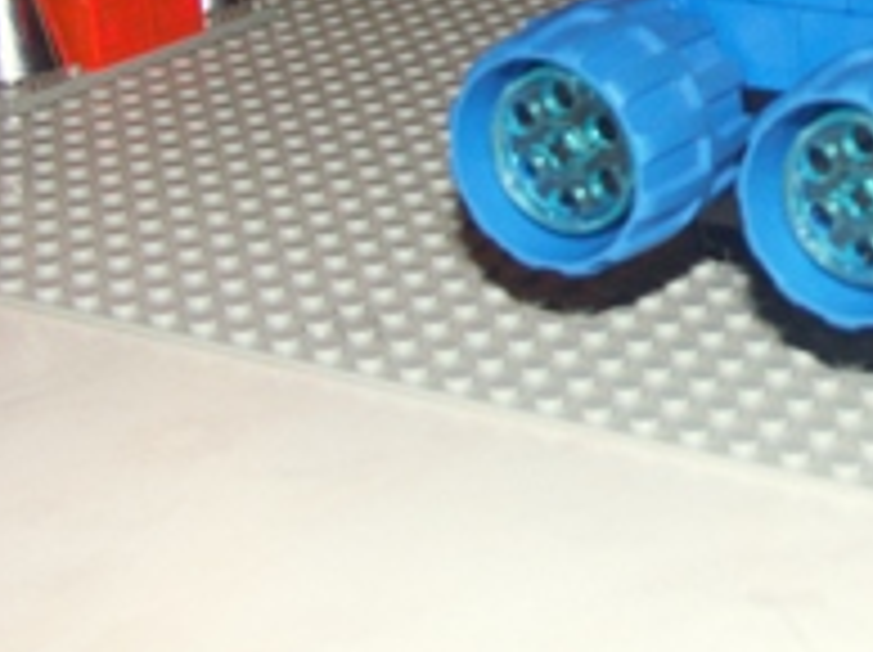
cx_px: 909
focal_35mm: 104
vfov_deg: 14.0
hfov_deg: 18.3
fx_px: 2620
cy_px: 27
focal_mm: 11.54
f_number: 2.8
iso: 200
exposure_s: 1/50
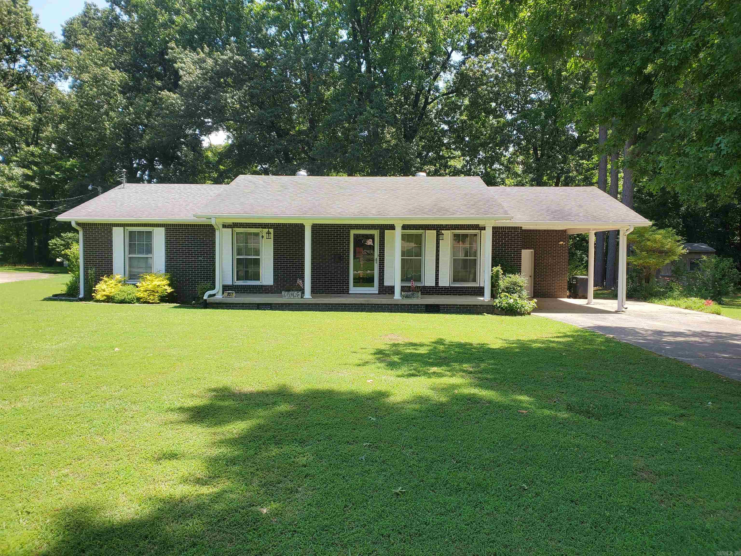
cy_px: 278
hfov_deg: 67.3
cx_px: 370
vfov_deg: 53.1
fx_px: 557
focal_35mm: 26
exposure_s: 1/494
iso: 50
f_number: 2.4
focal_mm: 4.3
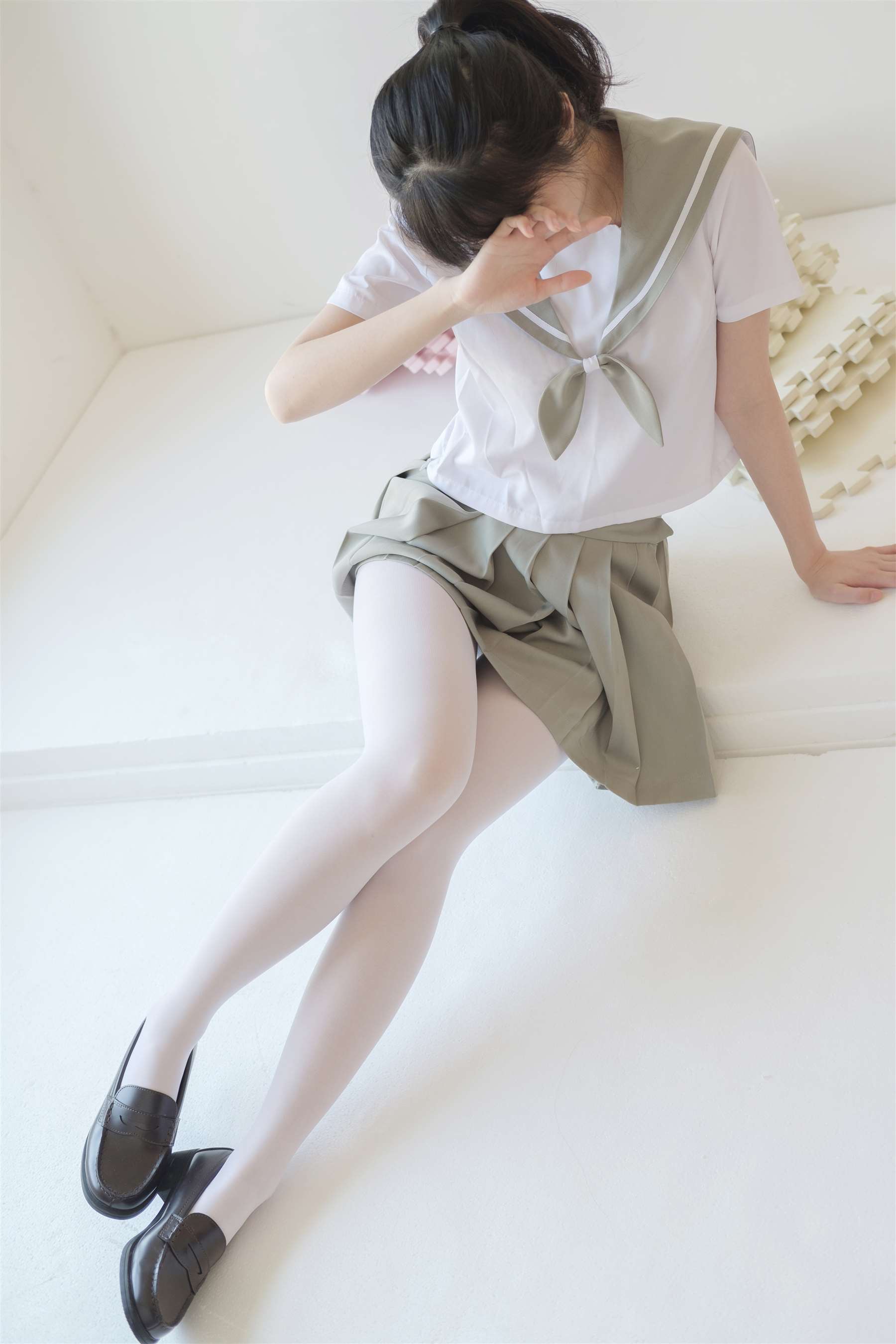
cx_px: 448
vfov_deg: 37.5
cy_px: 672
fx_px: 1979
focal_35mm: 53
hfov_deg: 25.5
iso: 200
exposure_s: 1/80
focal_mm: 35
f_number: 2.5
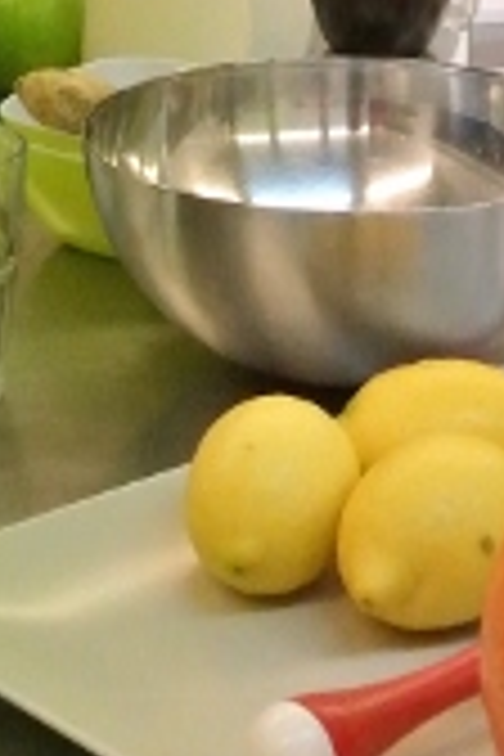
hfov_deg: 9.7
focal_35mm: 141
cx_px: 72
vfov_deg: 13.8
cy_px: -297
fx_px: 2961
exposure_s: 1/200
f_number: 6.3
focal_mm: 14
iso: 3200
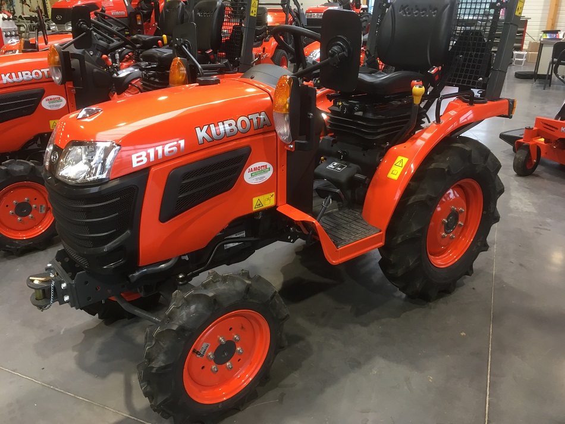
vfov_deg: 48.2
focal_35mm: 29
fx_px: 473
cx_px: 282
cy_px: 212
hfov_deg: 61.7
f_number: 2.2
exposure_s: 1/33
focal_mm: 4.15
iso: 100
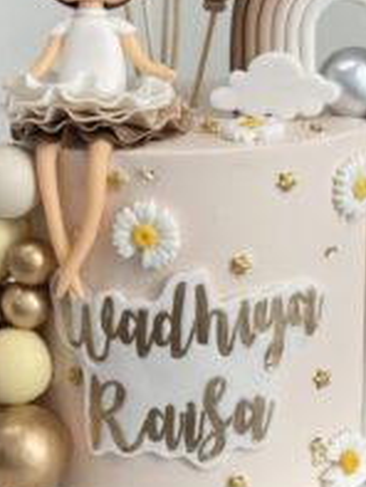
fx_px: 2436
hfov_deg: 8.6
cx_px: 232
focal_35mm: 173
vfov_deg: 11.4
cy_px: 152
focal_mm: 7.5
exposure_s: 1/100
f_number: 2.2
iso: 80
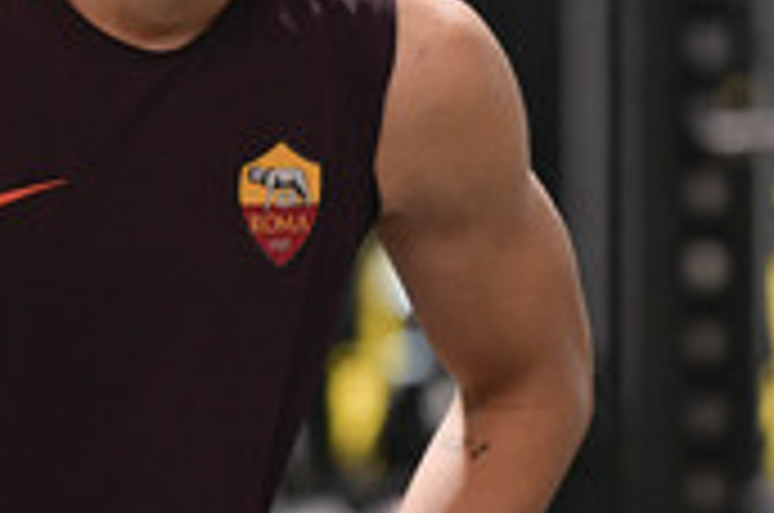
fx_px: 11631
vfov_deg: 2.5
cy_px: 86
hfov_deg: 3.8
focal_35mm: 542
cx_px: 184
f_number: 3.5
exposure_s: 1/200
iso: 2000
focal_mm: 155
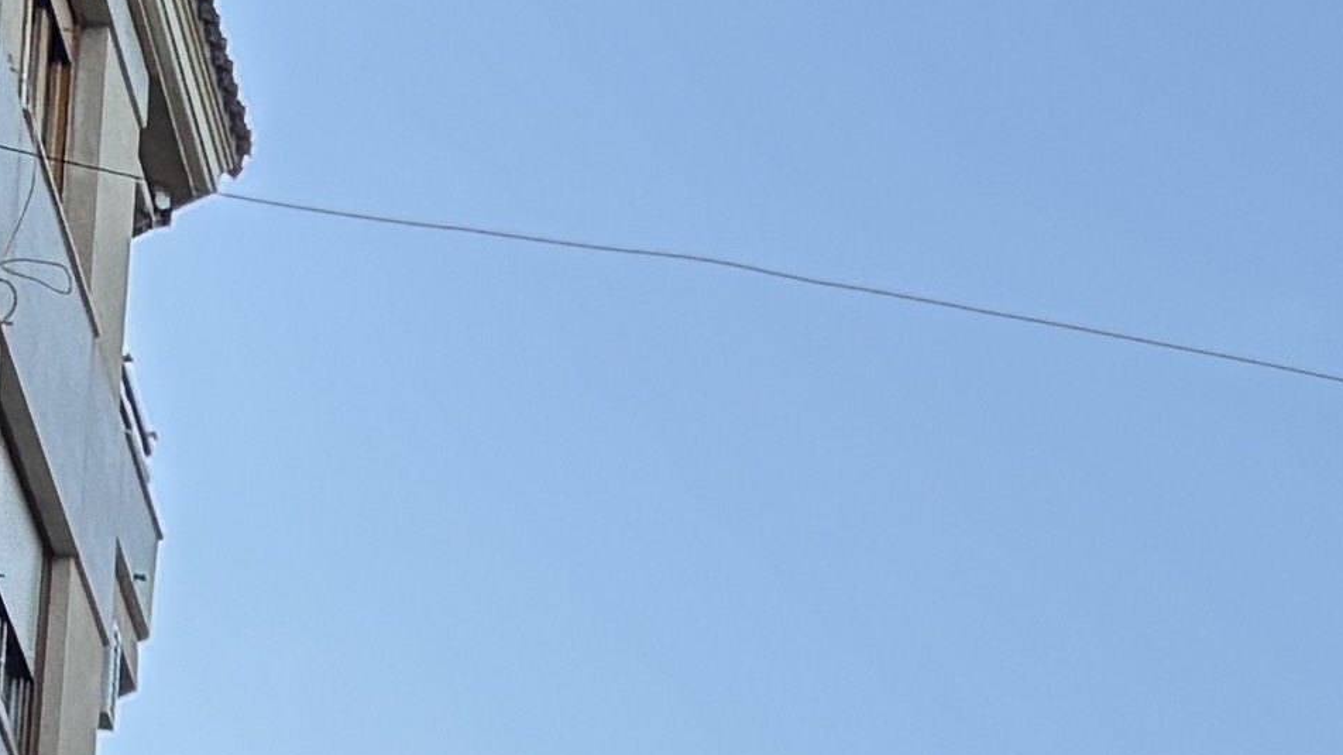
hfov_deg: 12.0
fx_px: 6053
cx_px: 2106
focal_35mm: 170
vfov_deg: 6.5
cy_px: 2351
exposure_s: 1/324
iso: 50
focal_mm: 5.96
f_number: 1.6
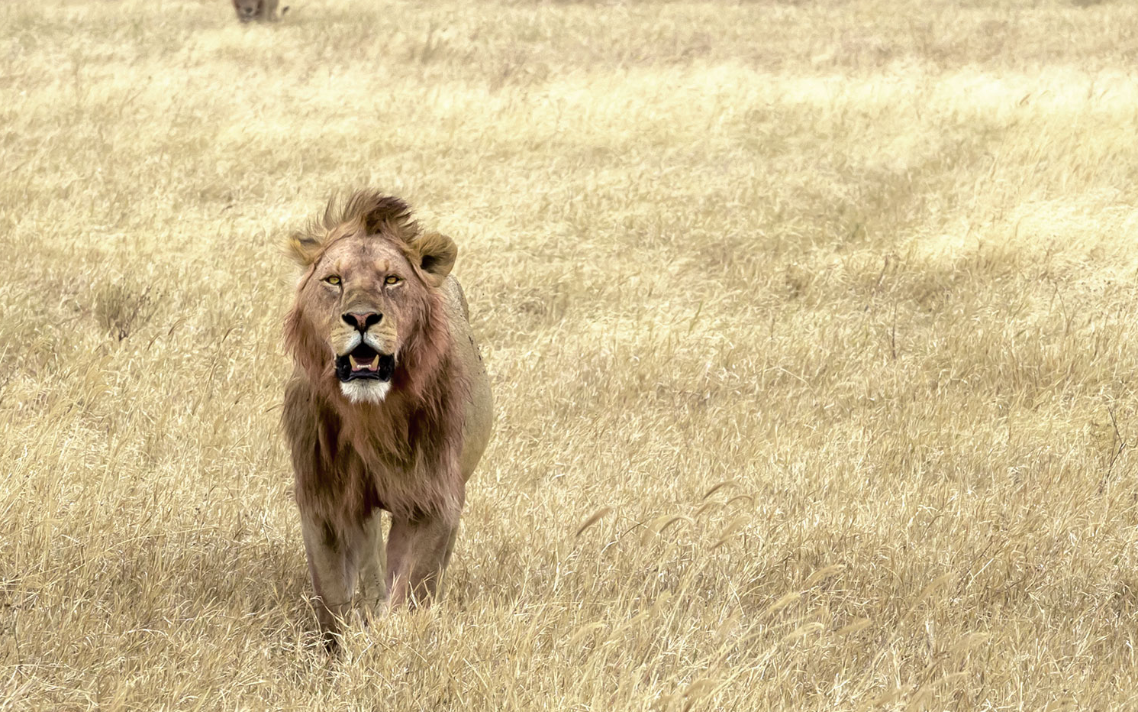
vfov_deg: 6.4
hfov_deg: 10.2
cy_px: 332
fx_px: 6358
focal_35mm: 205
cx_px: 569
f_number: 16
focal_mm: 200
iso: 800
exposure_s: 1/640
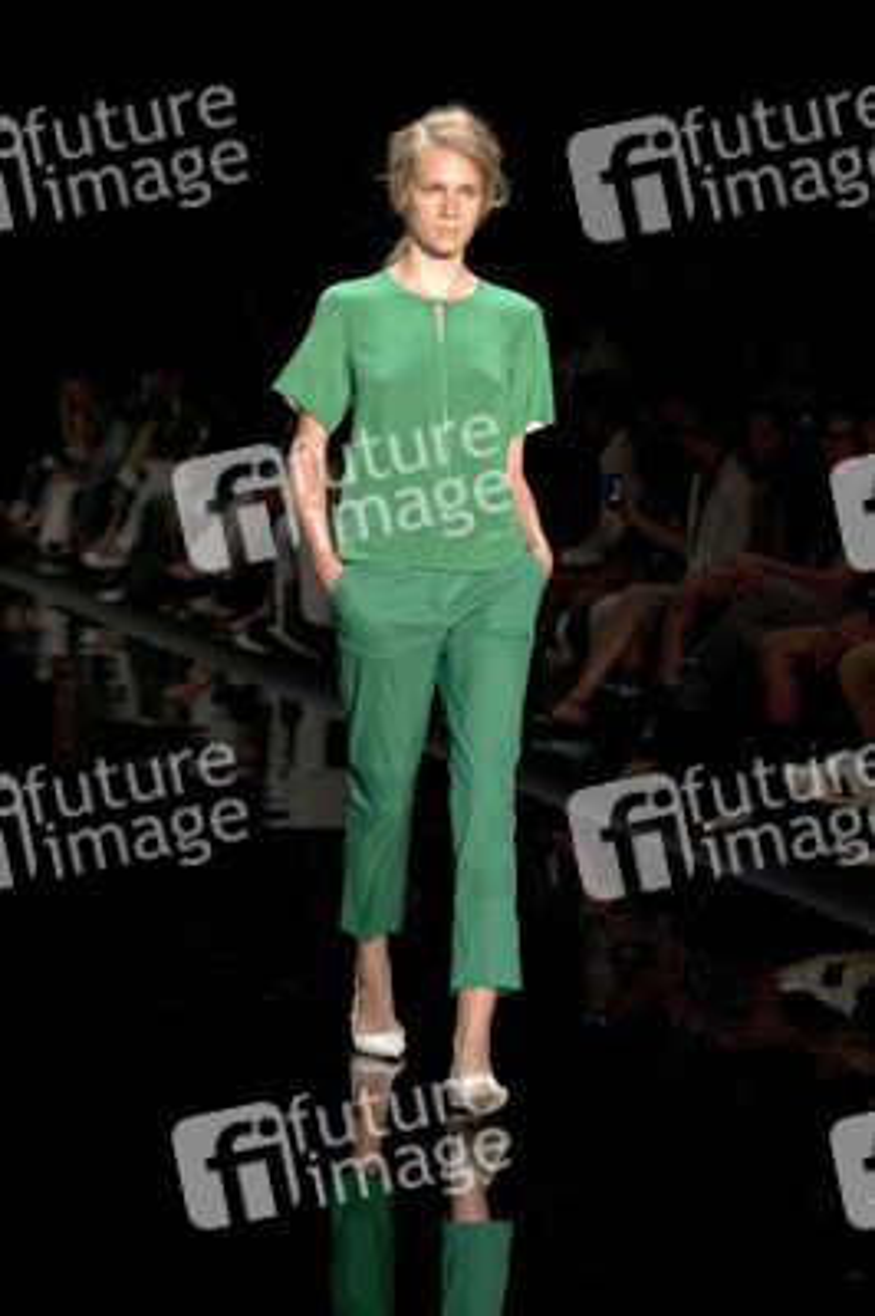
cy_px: 658
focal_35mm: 125
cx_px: 438
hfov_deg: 10.9
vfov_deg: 16.4
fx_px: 4565
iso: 1600
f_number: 6.3
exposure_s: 1/200
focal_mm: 125
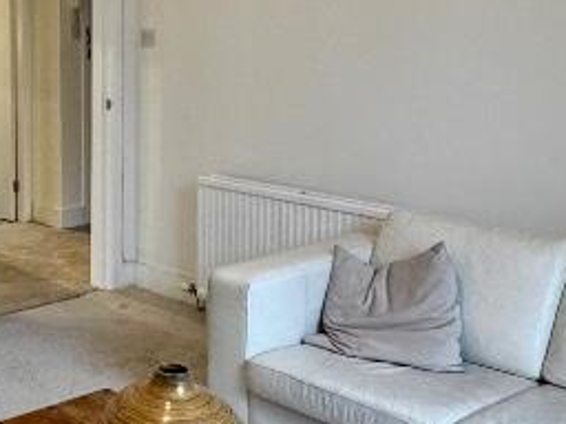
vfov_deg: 25.9
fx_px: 916
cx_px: 22
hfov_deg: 32.1
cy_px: 121
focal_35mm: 56
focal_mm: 2.22
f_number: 2.2
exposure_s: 1/50
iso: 200
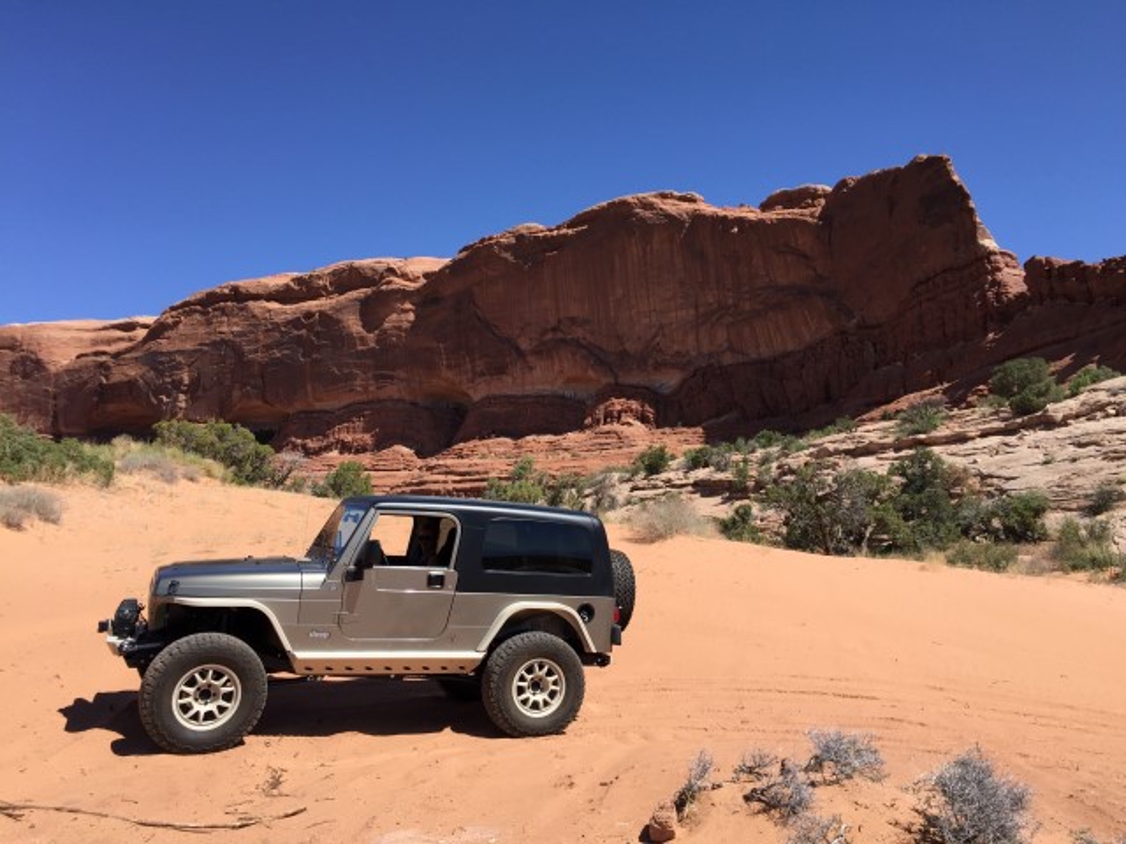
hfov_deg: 61.7
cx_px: 563
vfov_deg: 48.2
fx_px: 943
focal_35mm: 29
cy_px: 422
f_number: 2.2
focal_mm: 4.15
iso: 32
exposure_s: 1/1980
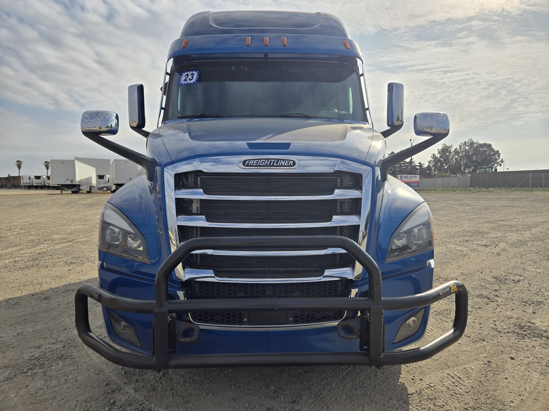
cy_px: 206
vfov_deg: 58.9
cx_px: 274
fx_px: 365
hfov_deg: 73.9
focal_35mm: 23
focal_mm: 5.4
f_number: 1.8
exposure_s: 1/5543
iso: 25
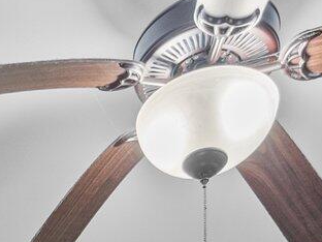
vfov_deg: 11.3
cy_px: 682
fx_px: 856
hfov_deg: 18.8
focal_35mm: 92
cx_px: -158
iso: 400
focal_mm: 7
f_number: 4
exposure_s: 1/6
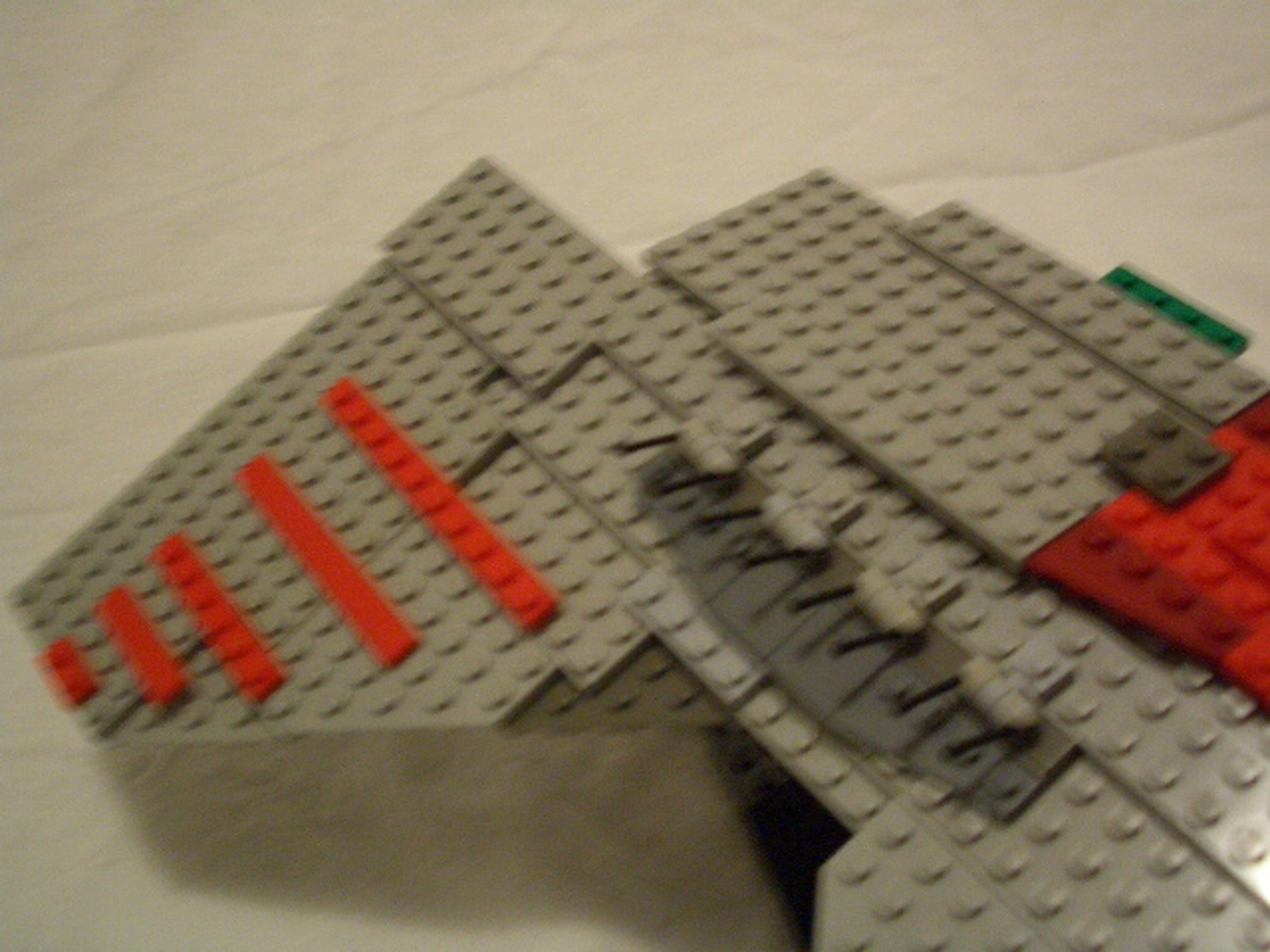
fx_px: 1504
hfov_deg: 45.8
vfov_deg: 35.1
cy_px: 476
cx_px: 635
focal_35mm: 41
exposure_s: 1/8
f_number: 2.8
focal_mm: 6.8
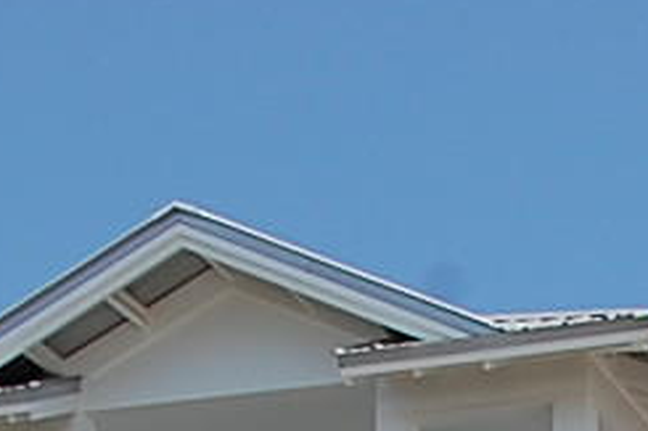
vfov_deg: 5.8
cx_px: 807
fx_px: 3975
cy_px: 1267
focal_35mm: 221
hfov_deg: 9.2
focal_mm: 24
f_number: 10
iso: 200
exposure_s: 1/400
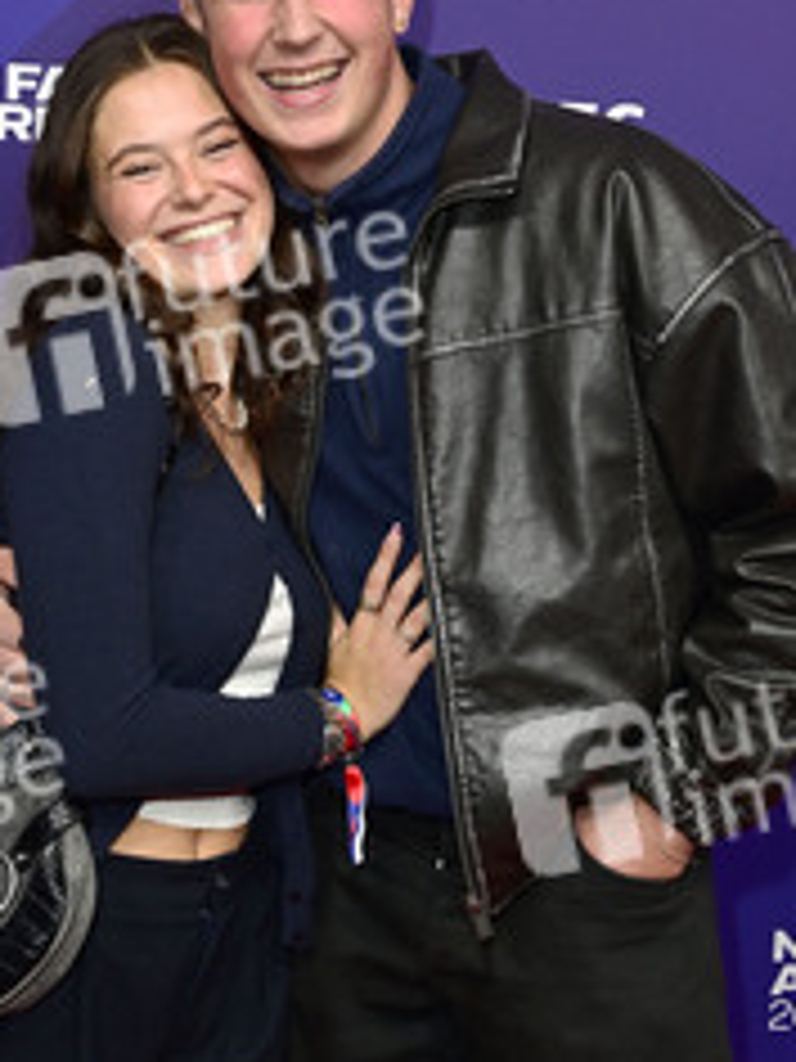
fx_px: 1901
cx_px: 324
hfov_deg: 23.6
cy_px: 544
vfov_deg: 31.2
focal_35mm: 62
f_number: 6.3
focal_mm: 38
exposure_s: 1/250
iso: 800
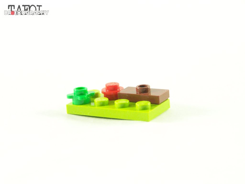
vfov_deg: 12.7
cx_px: 122
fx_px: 828
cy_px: 92
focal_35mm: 117
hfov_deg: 16.8
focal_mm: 19.4
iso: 400
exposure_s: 1/60
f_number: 3.6
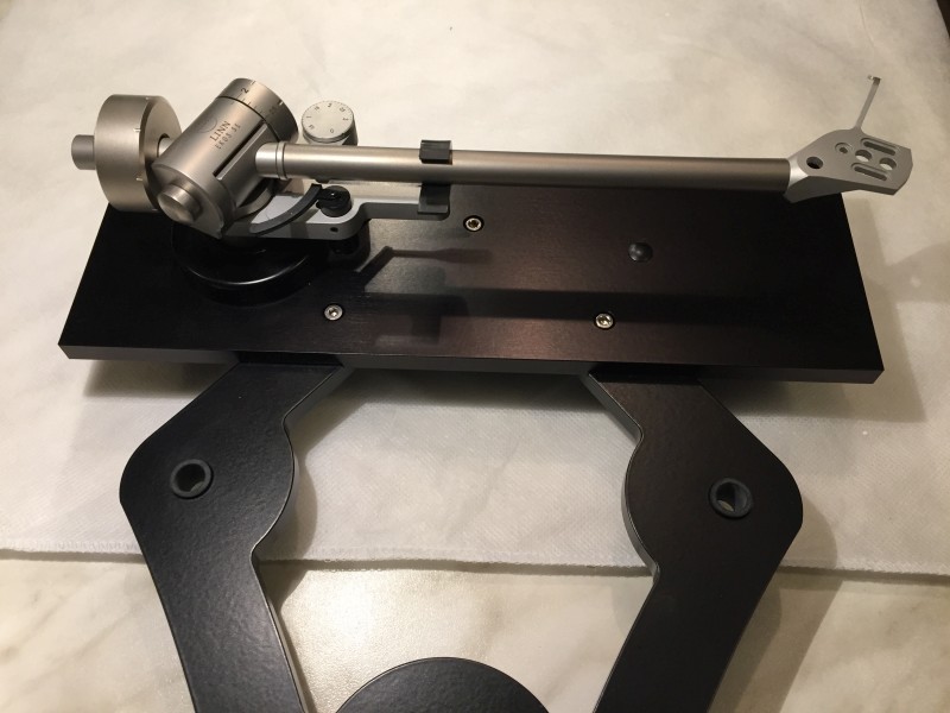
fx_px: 796
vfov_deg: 48.2
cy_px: 356
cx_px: 475
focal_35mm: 29
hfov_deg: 61.7
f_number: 2.2
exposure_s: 1/33
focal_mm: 4.15
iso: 80
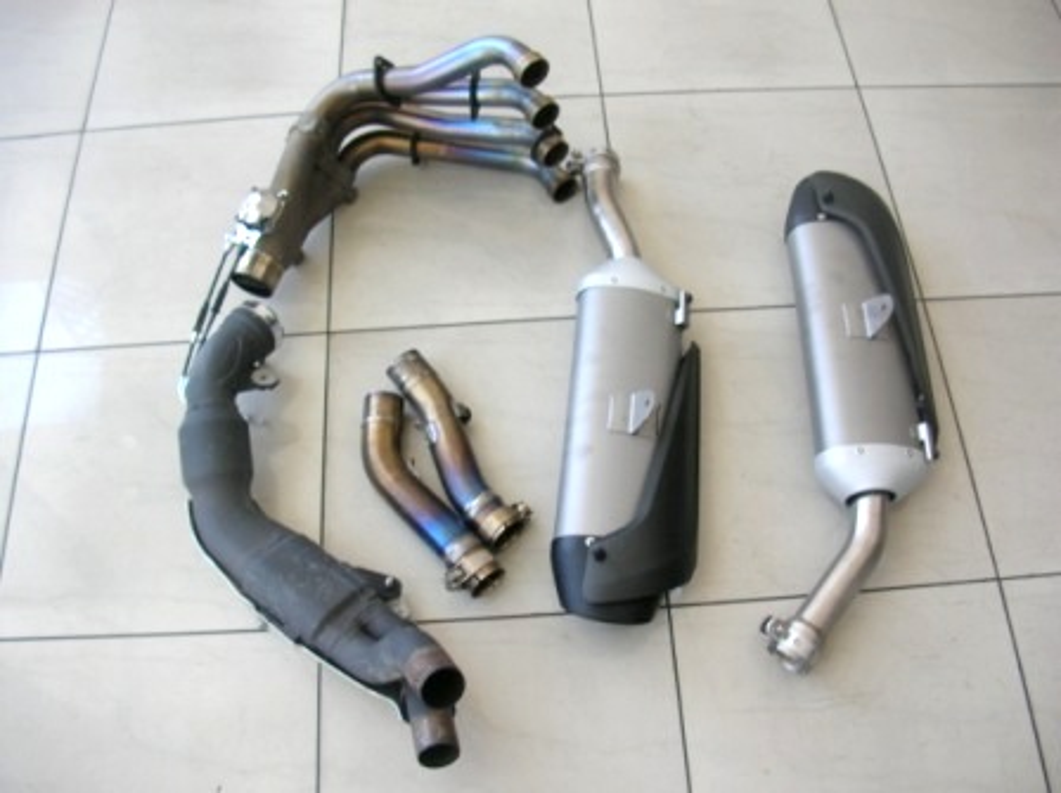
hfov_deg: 52.7
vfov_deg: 40.6
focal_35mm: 35
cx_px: 530
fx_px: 1072
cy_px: 396
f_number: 2.8
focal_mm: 5.8
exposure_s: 1/56
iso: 50
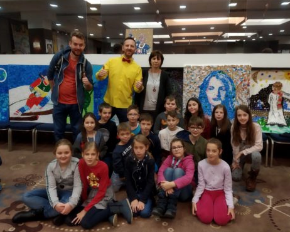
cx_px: 146
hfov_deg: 62.2
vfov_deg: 51.6
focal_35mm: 28
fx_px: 240
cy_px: 115
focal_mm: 3.82
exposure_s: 1/33
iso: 400
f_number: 2.2
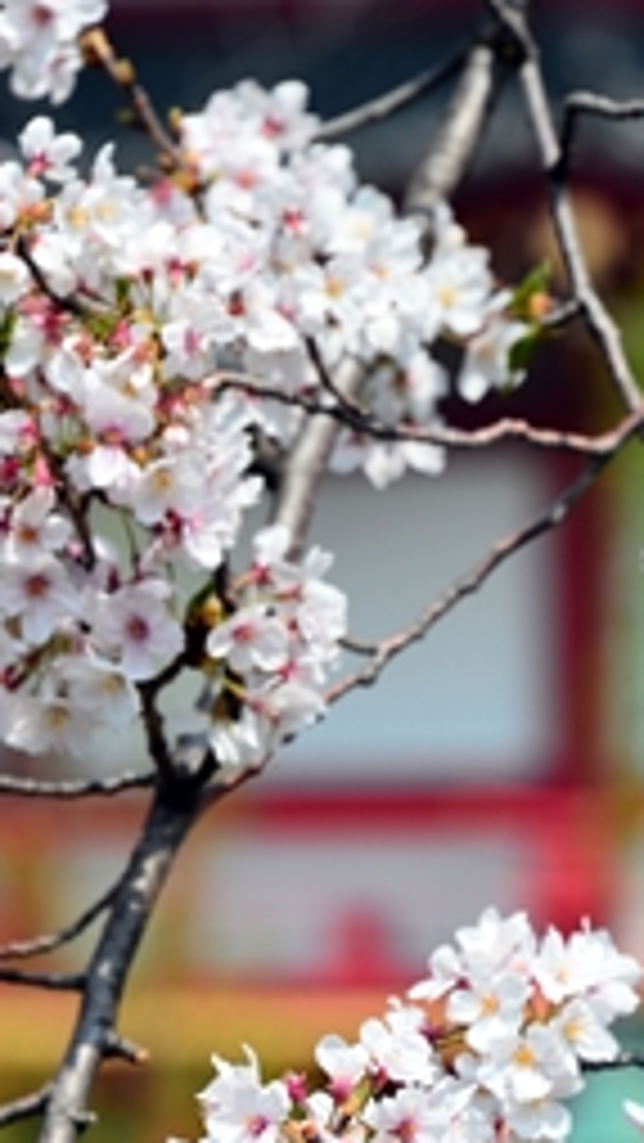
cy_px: 846
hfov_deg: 2.5
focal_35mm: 495
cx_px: 340
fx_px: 15017
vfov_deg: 4.4
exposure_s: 1/320
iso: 200
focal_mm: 300
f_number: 9
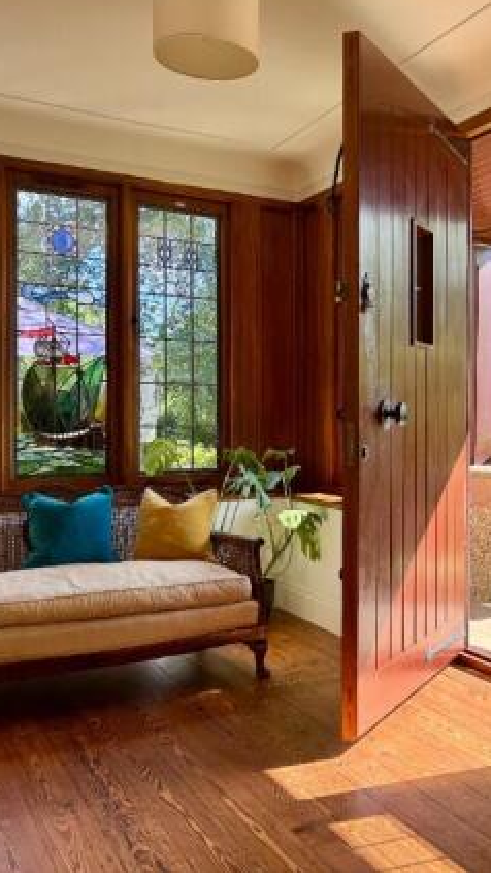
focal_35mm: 36
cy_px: 424
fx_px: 833
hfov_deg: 31.6
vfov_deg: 55.3
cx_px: 424
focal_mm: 6.76
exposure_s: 1/259
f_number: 1.78
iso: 64
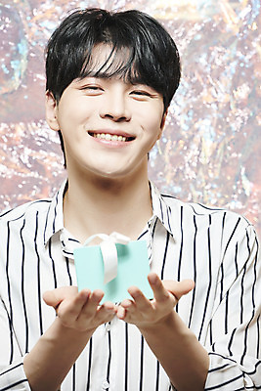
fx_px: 1684
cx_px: 130
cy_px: 196
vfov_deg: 13.2
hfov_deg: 8.9
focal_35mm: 155
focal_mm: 155
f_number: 5.6
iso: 64
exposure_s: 1/125
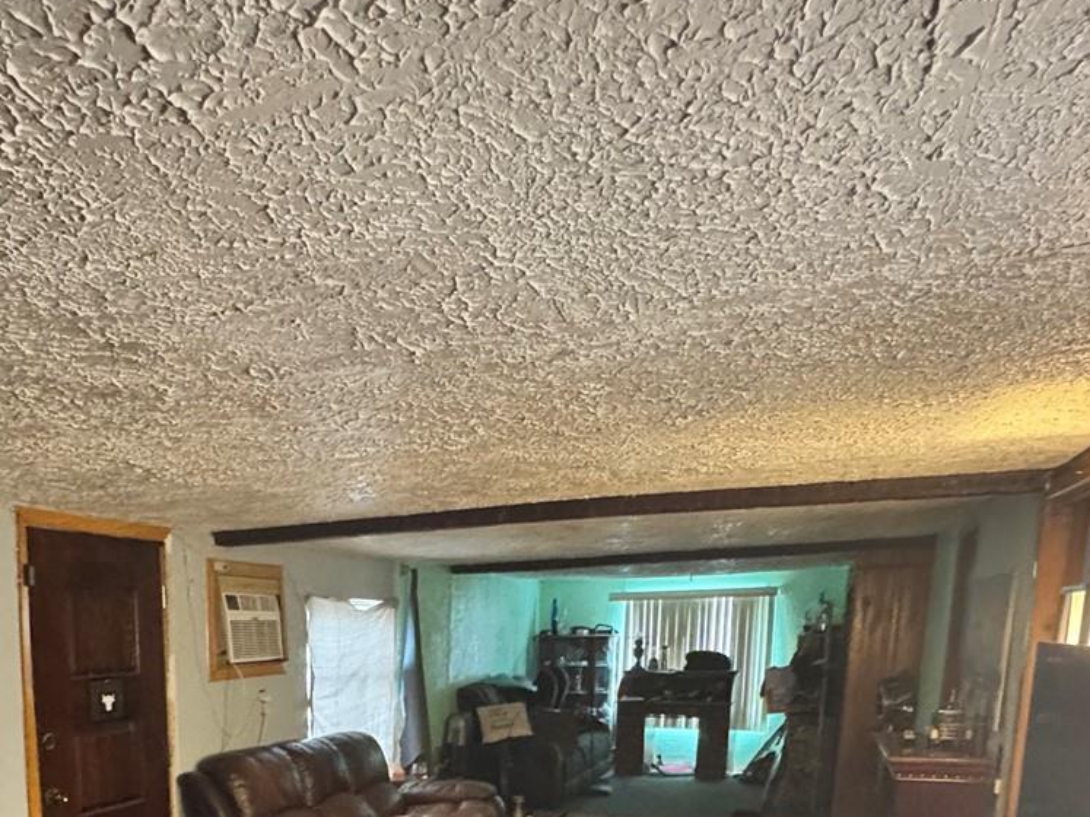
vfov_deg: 41.1
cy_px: 807
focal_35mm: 30
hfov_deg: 57.6
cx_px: 304
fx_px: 944
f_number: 2.2
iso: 1250
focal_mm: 2.22
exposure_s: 1/30
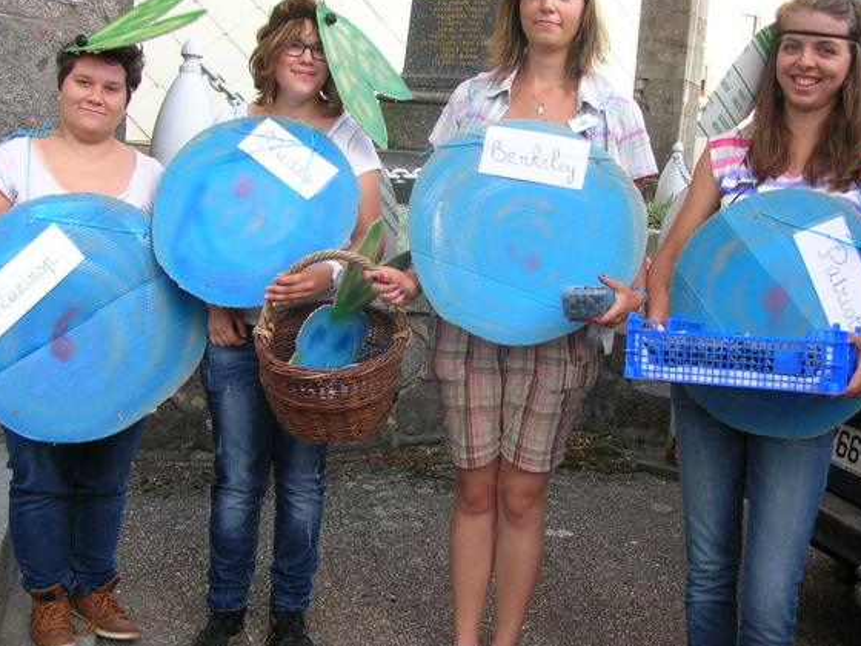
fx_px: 995
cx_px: 461
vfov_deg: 36.0
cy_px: 337
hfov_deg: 46.8
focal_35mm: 40
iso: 50
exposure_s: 1/91
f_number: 2.8
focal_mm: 5.8
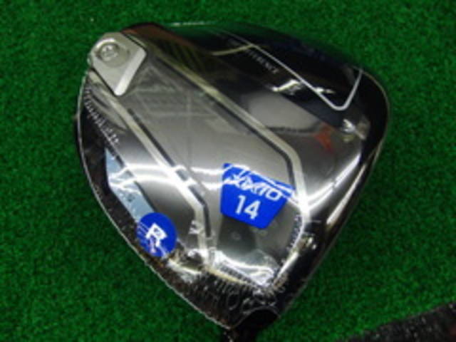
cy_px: 171
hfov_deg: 50.1
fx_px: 487
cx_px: 228
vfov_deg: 38.7
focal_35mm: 37
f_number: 3.6
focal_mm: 6.42
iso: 320
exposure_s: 1/80
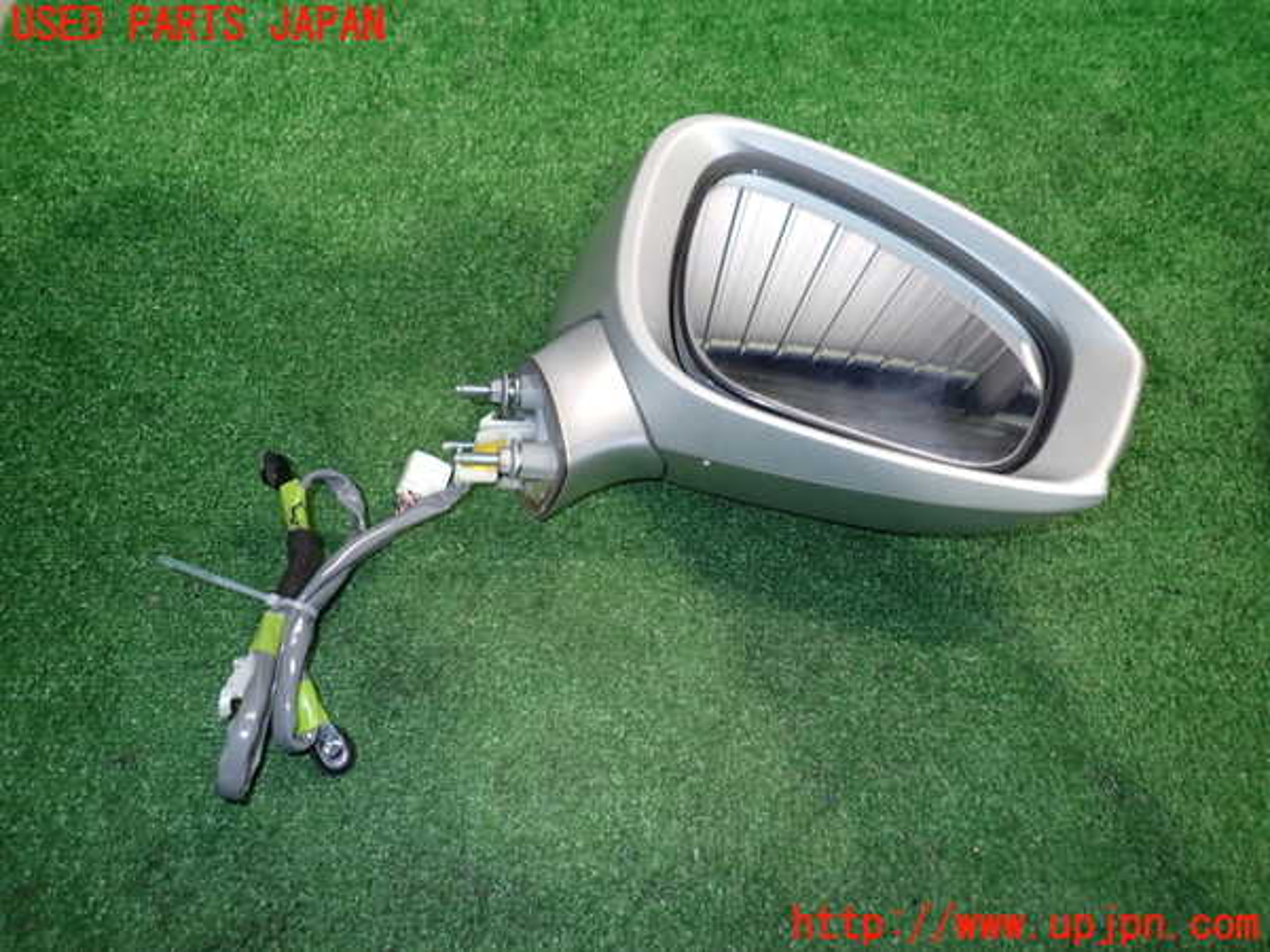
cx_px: 635
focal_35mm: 25
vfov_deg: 54.9
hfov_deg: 69.4
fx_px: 917
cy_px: 476
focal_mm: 4.5
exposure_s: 1/30
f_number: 2
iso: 200
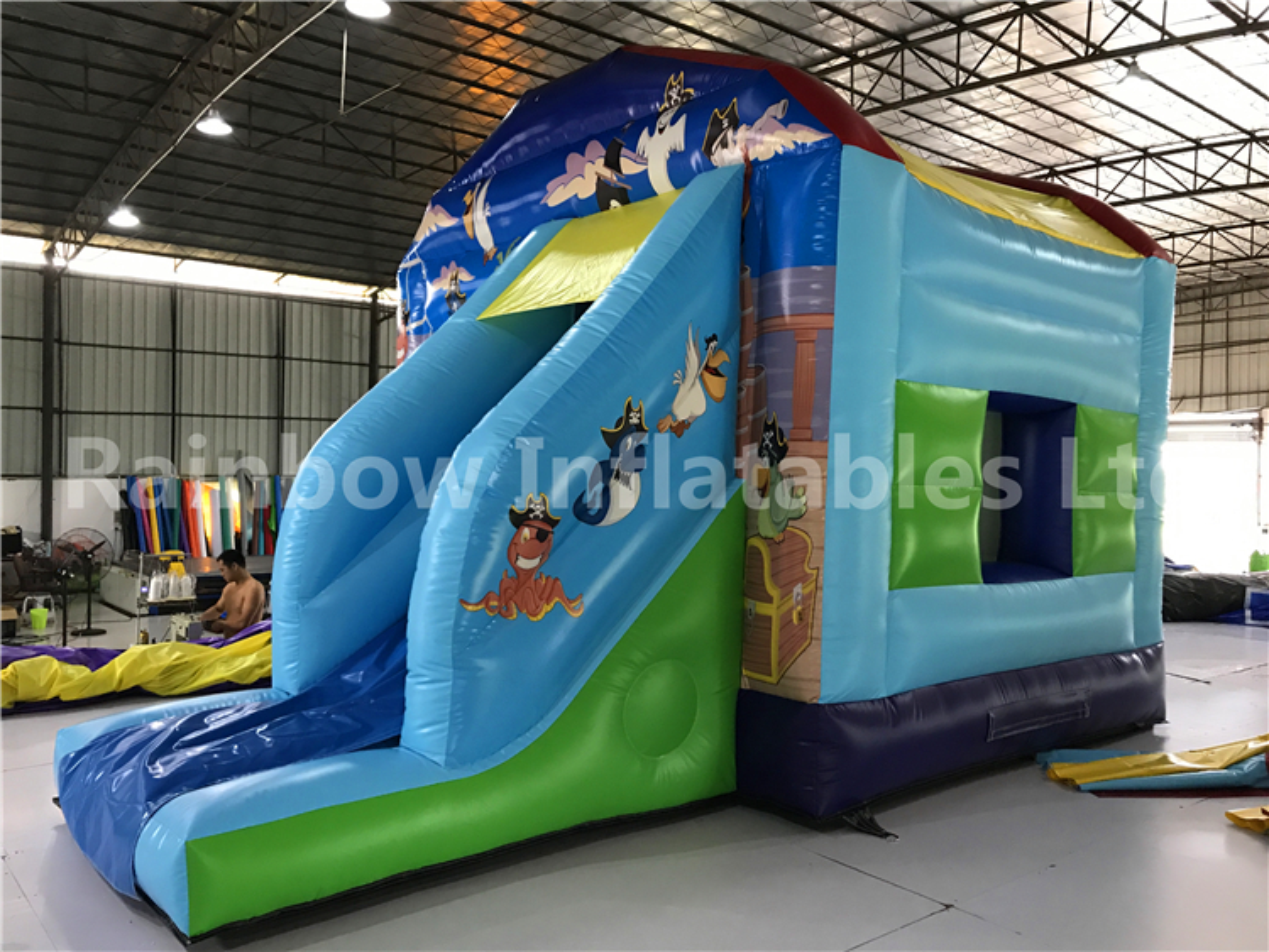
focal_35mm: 28
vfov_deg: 49.8
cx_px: 634
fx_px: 1027
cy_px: 476
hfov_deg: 63.4
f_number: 1.8
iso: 80
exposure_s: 1/17
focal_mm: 3.99
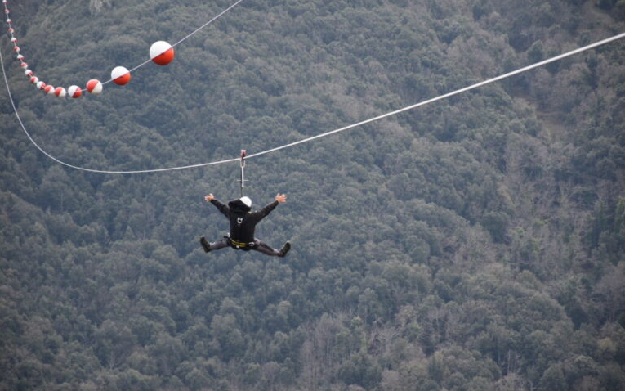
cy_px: 202
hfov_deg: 9.8
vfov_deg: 6.1
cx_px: 313
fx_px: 3662
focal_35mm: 215
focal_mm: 140
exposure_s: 1/500
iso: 320
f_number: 5.6
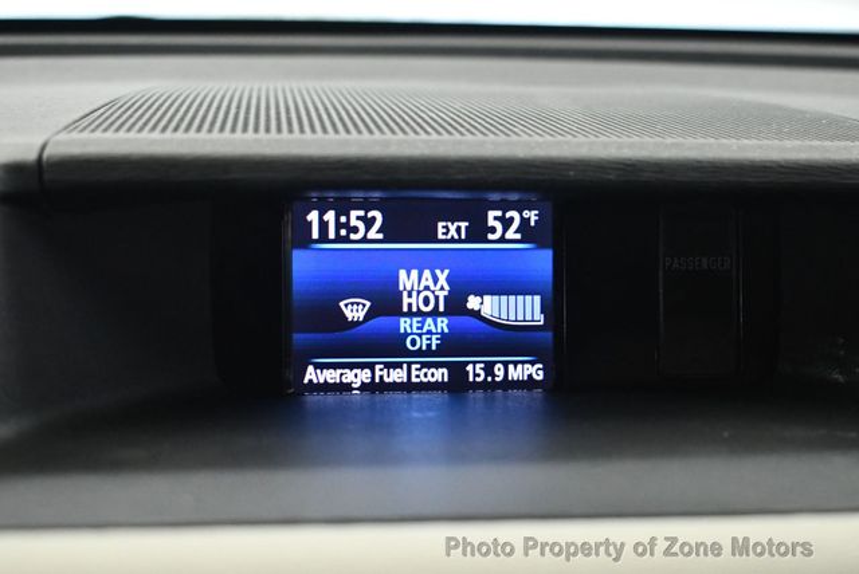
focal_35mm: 62
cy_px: 287
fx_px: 1481
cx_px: 430
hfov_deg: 32.4
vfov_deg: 22.0
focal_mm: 31
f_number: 4.2
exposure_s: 1/80
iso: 3200
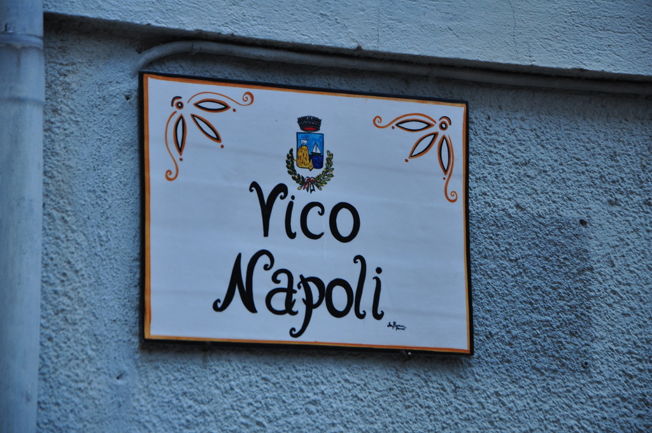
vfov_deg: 9.3
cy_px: 216
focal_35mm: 147
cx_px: 326
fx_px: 2659
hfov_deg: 14.0
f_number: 5.6
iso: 400
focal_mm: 98
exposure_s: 1/10
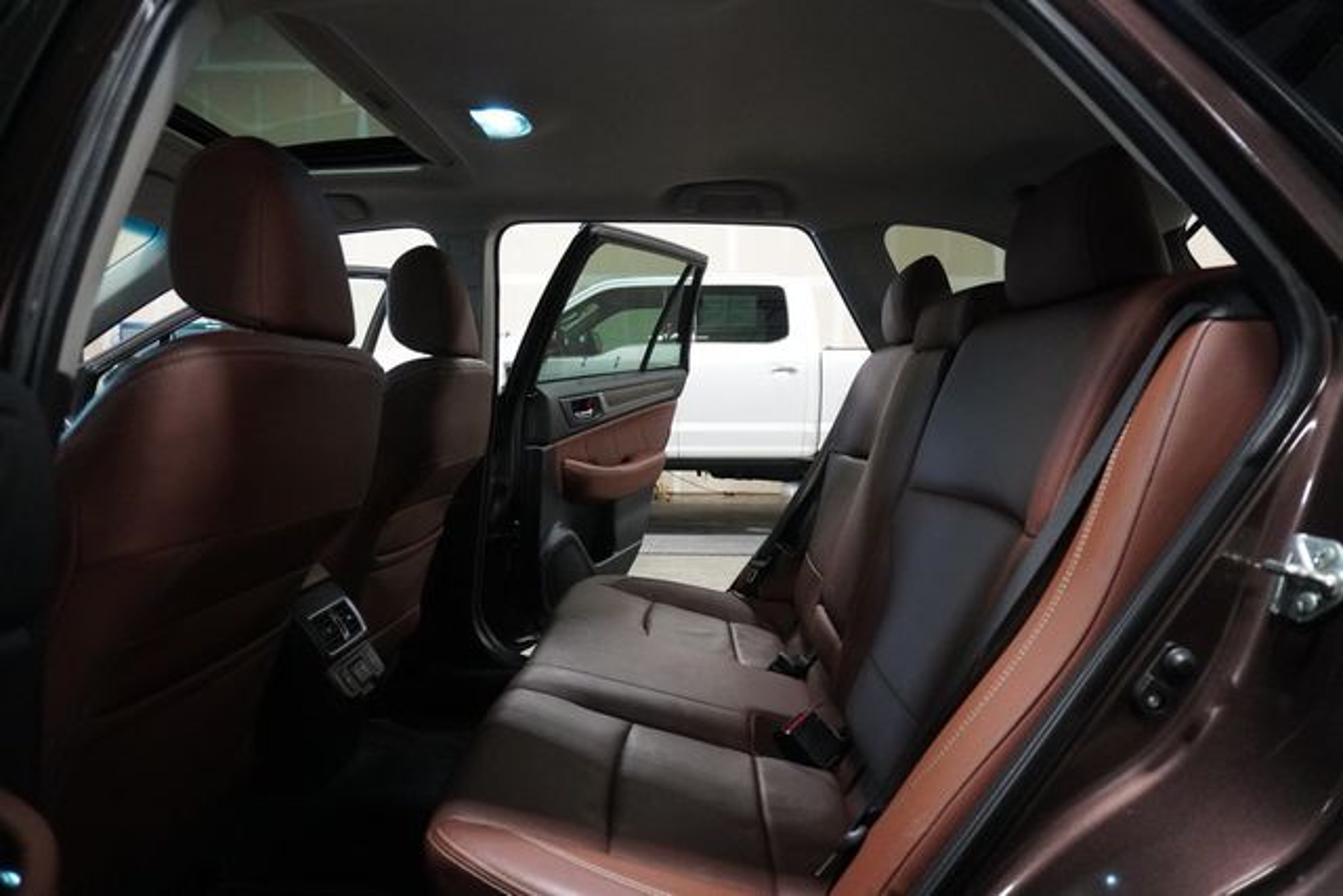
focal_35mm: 24
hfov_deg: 73.7
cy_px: 448
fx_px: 895
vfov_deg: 53.2
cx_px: 672
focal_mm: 16
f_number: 3.5
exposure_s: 1/160
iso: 5000
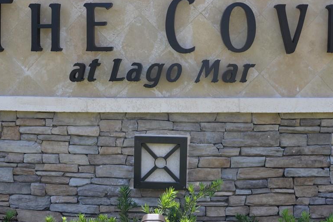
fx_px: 851
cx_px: 155
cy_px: 124
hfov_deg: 22.1
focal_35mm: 92
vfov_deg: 14.9
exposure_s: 1/200
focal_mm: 65
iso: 200
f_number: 7.1
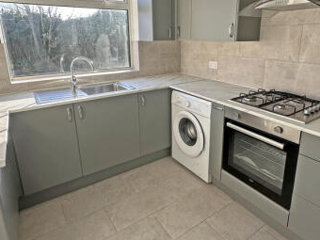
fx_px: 222
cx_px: 173
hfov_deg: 71.5
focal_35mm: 24
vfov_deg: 56.2
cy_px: 92
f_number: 2.2
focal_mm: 2.22
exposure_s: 1/134
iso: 40
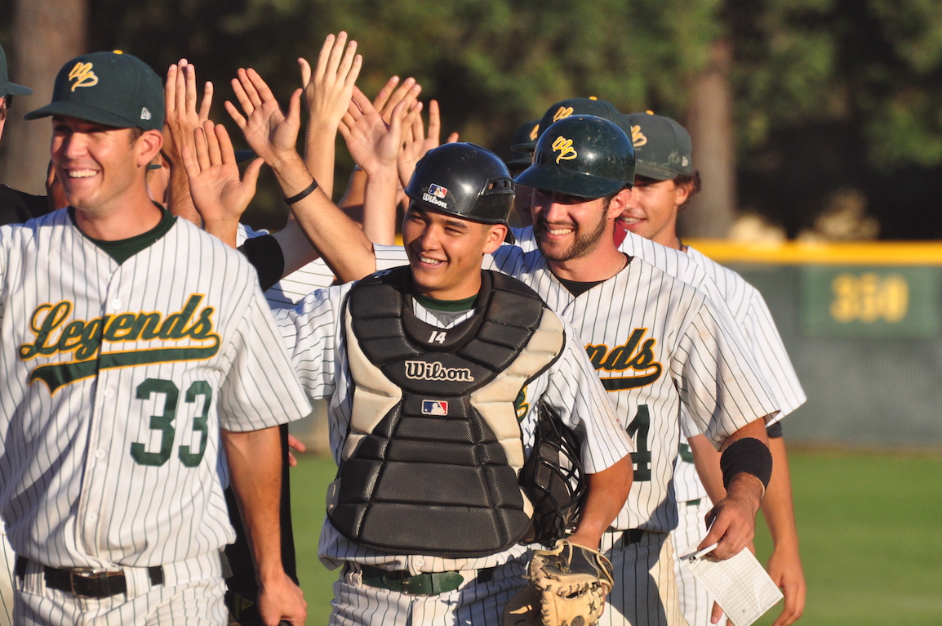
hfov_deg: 4.4
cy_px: 311
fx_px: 12229
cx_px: 478
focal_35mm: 468
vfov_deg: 2.9
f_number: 7.1
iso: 800
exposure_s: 1/2000
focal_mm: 300
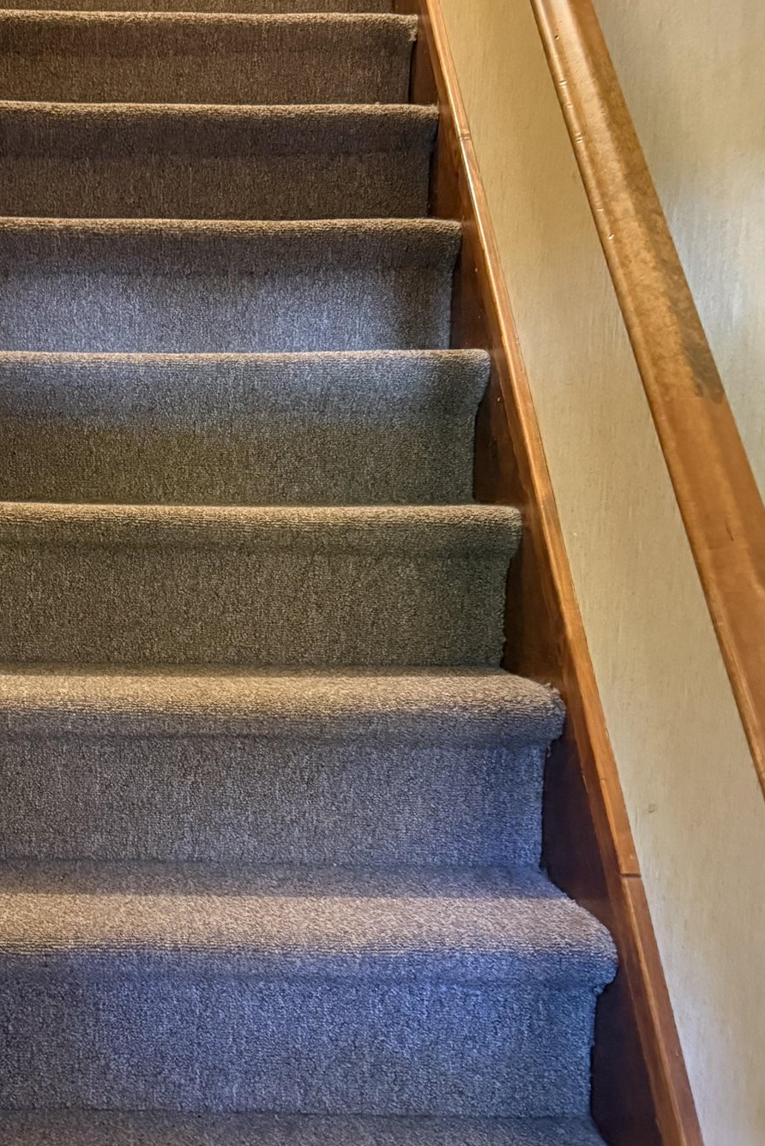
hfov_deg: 30.3
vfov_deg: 45.1
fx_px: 1370
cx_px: 129
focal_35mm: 43
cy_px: 697
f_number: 1.78
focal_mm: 6.76
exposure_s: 1/40
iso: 1000
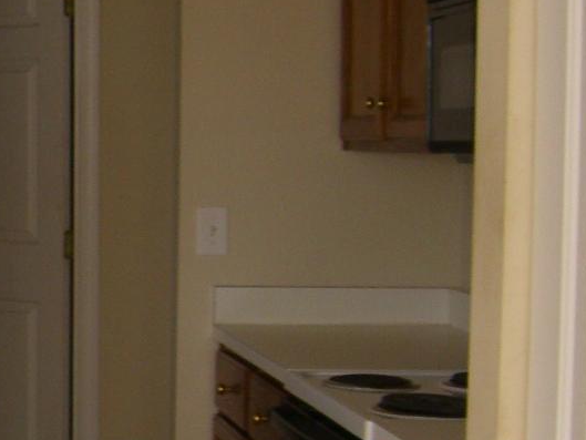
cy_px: 299
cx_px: -206
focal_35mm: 115
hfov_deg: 16.1
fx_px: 1947
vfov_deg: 12.9
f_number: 2.8
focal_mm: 7.9
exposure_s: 1/50
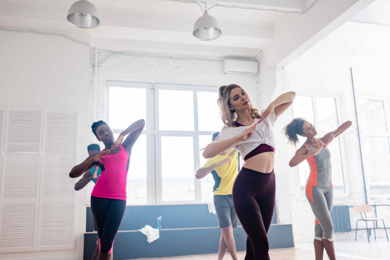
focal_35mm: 35
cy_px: 130
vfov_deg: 37.9
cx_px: 195
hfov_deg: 54.4
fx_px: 379
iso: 500
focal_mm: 35
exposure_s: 1/160
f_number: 3.5
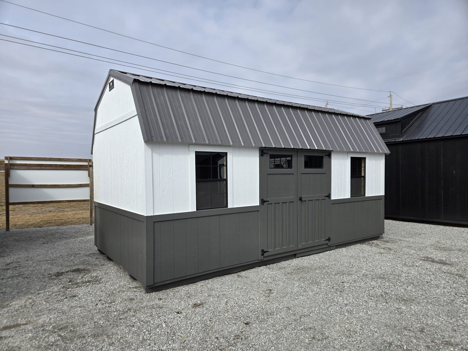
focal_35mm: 23
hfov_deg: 73.9
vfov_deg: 58.9
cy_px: 176
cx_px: 234
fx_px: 311
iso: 25
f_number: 1.8
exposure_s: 1/2828
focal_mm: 5.4
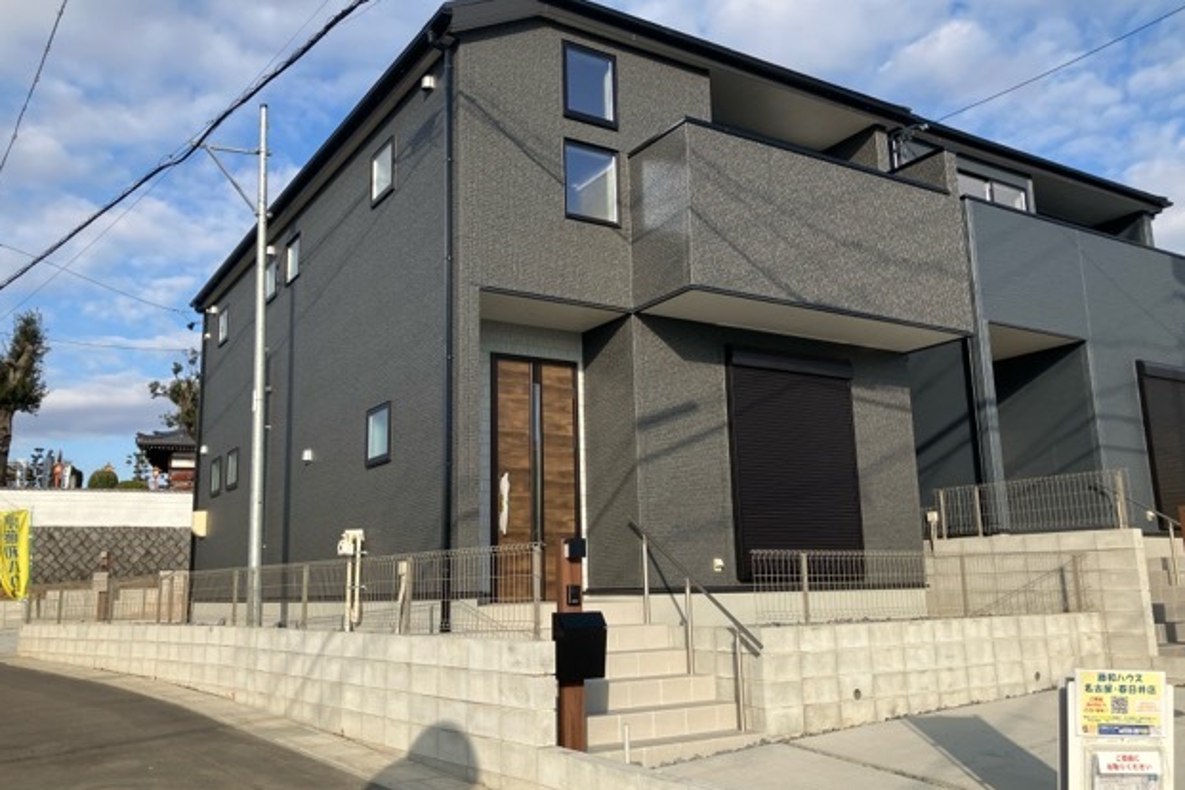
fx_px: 987
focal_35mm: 30
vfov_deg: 43.6
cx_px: 590
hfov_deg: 61.9
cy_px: 397
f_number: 1.8
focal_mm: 3.99
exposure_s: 1/1499
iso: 32
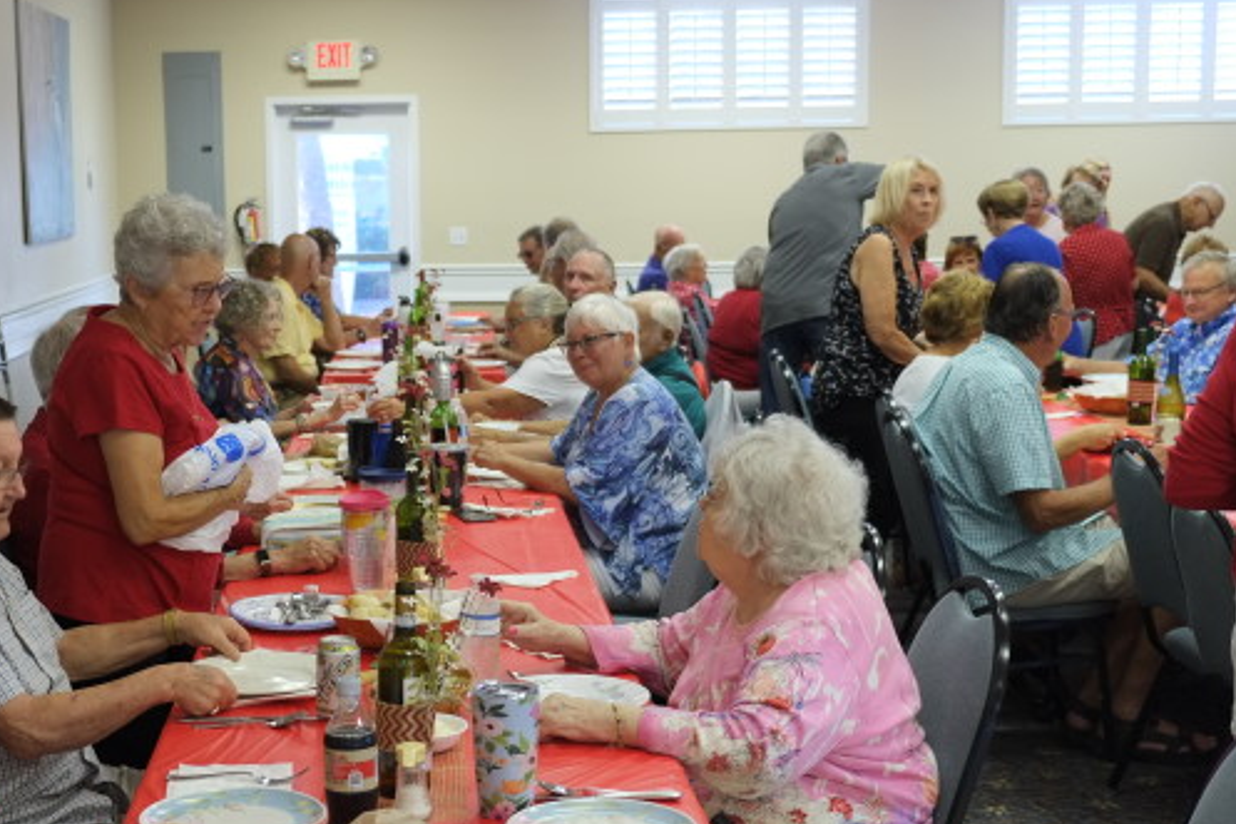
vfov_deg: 23.3
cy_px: 480
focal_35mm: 58
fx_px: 1991
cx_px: 385
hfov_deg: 34.1
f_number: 3.2
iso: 800
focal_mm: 26.5
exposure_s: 1/52
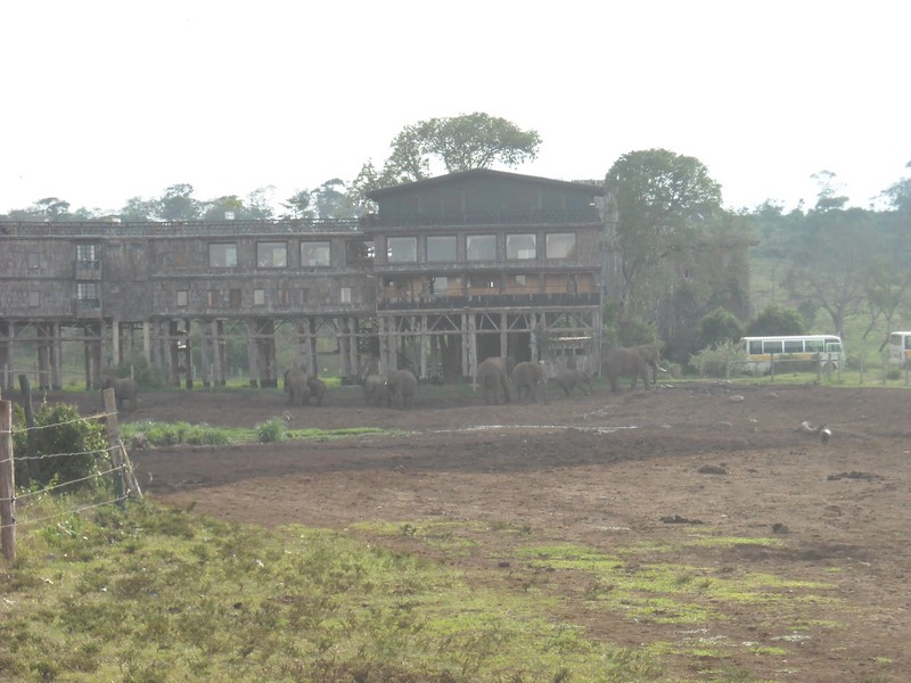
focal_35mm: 105
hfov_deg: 18.7
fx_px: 2763
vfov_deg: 14.1
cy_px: 342
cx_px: 456
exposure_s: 1/250
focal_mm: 17.1
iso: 175
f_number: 4.7
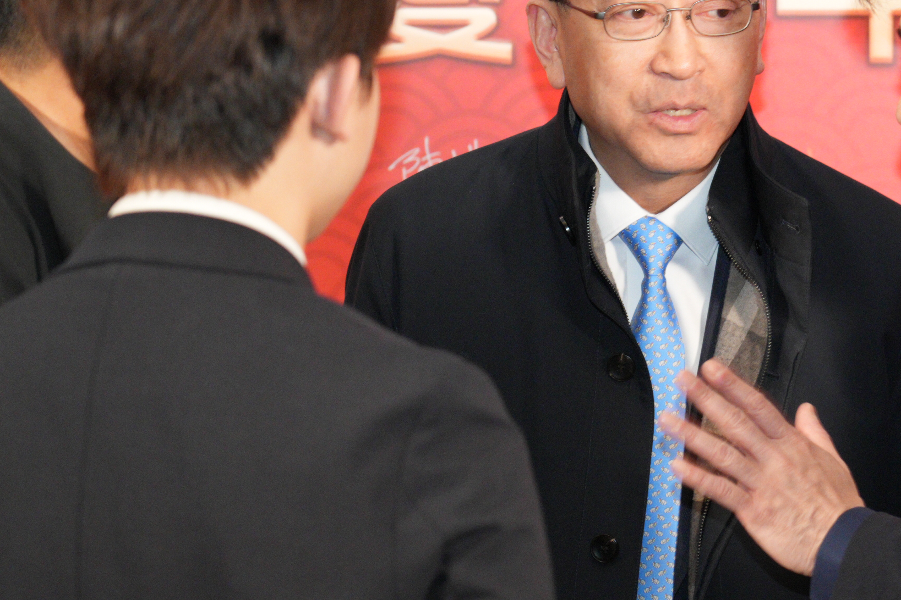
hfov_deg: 9.6
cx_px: 787
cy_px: 223
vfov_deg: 6.4
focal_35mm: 214
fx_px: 5355
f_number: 4
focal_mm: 105
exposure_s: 1/200
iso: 3200
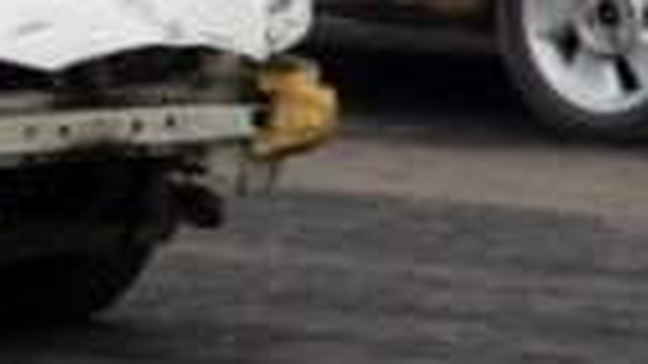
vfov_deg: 1.8
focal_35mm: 664
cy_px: -211
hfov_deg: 3.2
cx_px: -630
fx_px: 11415
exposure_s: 1/640
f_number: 5.6
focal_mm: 95
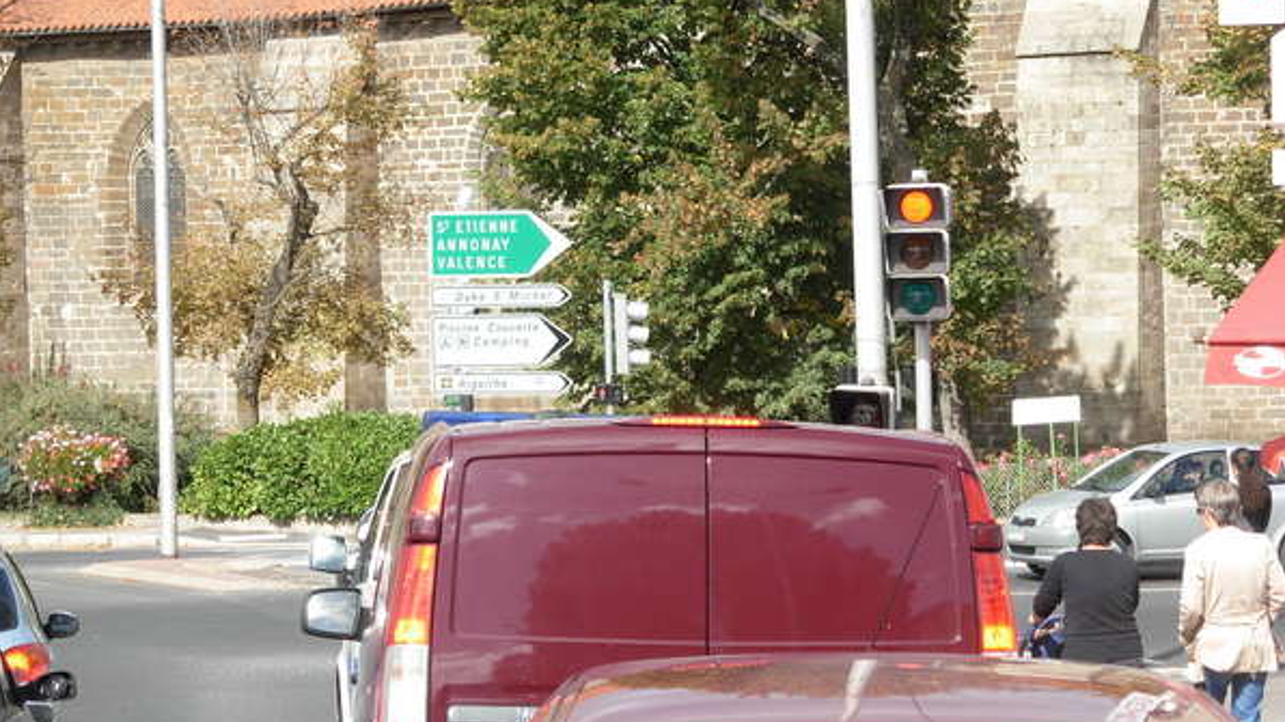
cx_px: 645
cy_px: 373
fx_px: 3884
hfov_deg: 18.8
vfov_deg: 10.6
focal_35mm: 114
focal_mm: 17.2
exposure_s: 1/406
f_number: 4
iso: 79
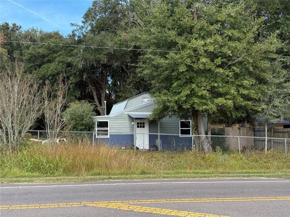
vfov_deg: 30.3
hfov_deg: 39.7
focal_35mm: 48
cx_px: 145
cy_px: 108
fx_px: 402
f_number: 1.78
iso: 100
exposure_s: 1/1149
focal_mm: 6.76
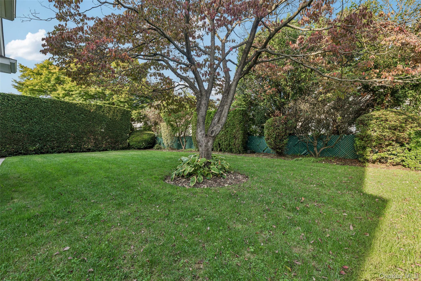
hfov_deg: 93.3
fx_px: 199
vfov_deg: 70.4
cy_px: 140
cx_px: 210
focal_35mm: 17
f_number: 8
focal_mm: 17
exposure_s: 1/30
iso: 125
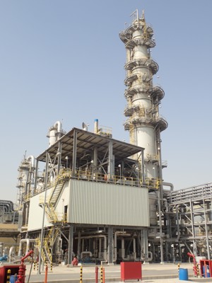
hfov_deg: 37.7
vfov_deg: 49.0
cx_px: 106
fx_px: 310
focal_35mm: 38
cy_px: 142
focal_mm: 6.86
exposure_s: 1/800
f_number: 3.5
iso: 100
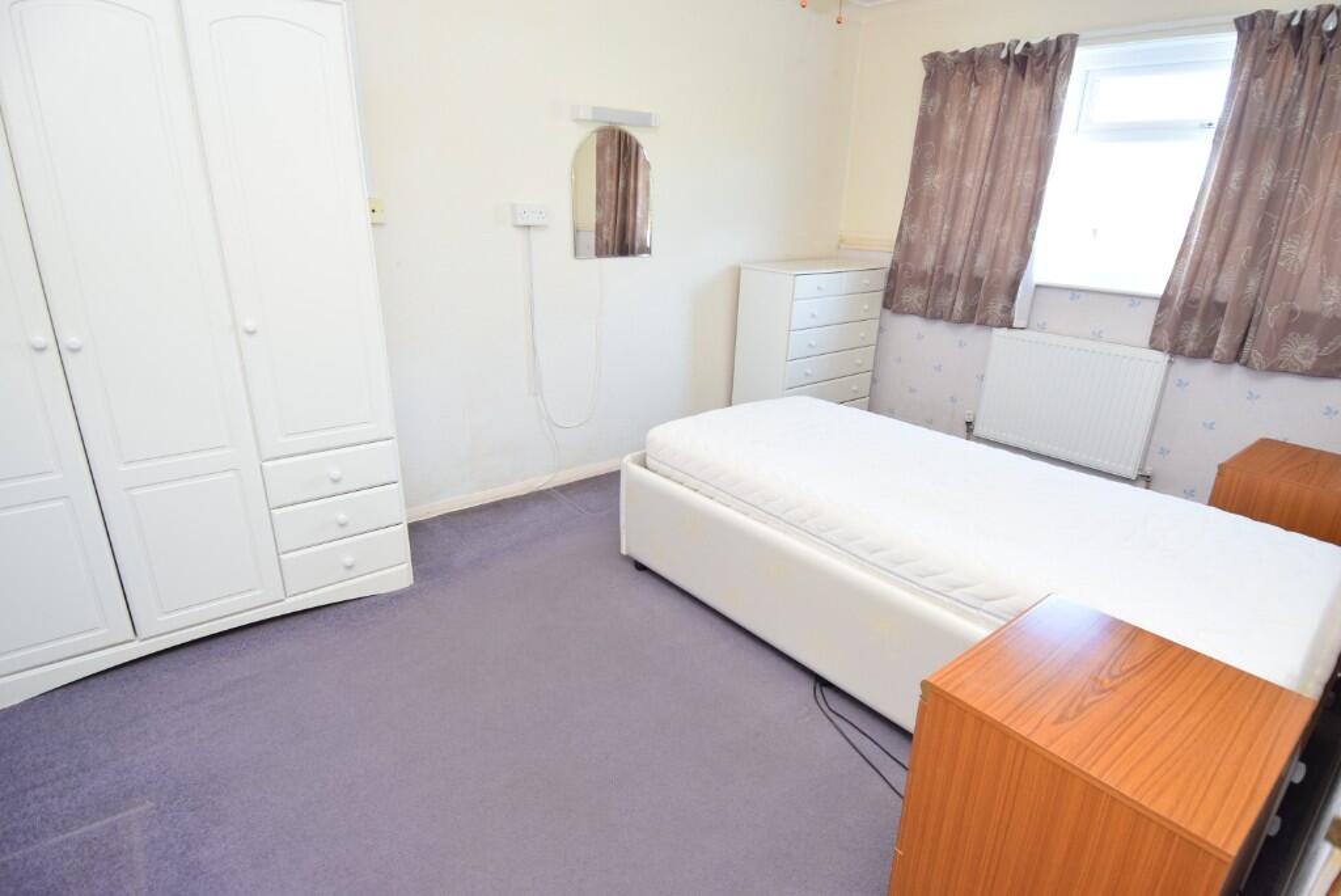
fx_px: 671
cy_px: 448
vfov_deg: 67.5
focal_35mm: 18
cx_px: 670
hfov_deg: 90.0
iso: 900
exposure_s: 1/60
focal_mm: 12
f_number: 4
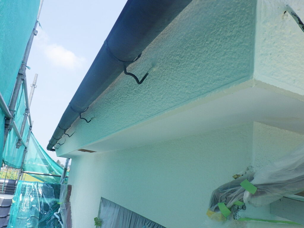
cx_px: 152
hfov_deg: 63.4
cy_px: 114
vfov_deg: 49.7
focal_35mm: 28
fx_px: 246
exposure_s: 1/800
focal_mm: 5
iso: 250
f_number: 4.2
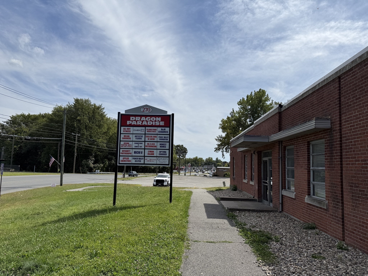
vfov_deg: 56.8
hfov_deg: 71.6
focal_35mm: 24
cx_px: 184
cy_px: 138
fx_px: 255
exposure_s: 1/8130
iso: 80
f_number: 1.78
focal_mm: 6.76
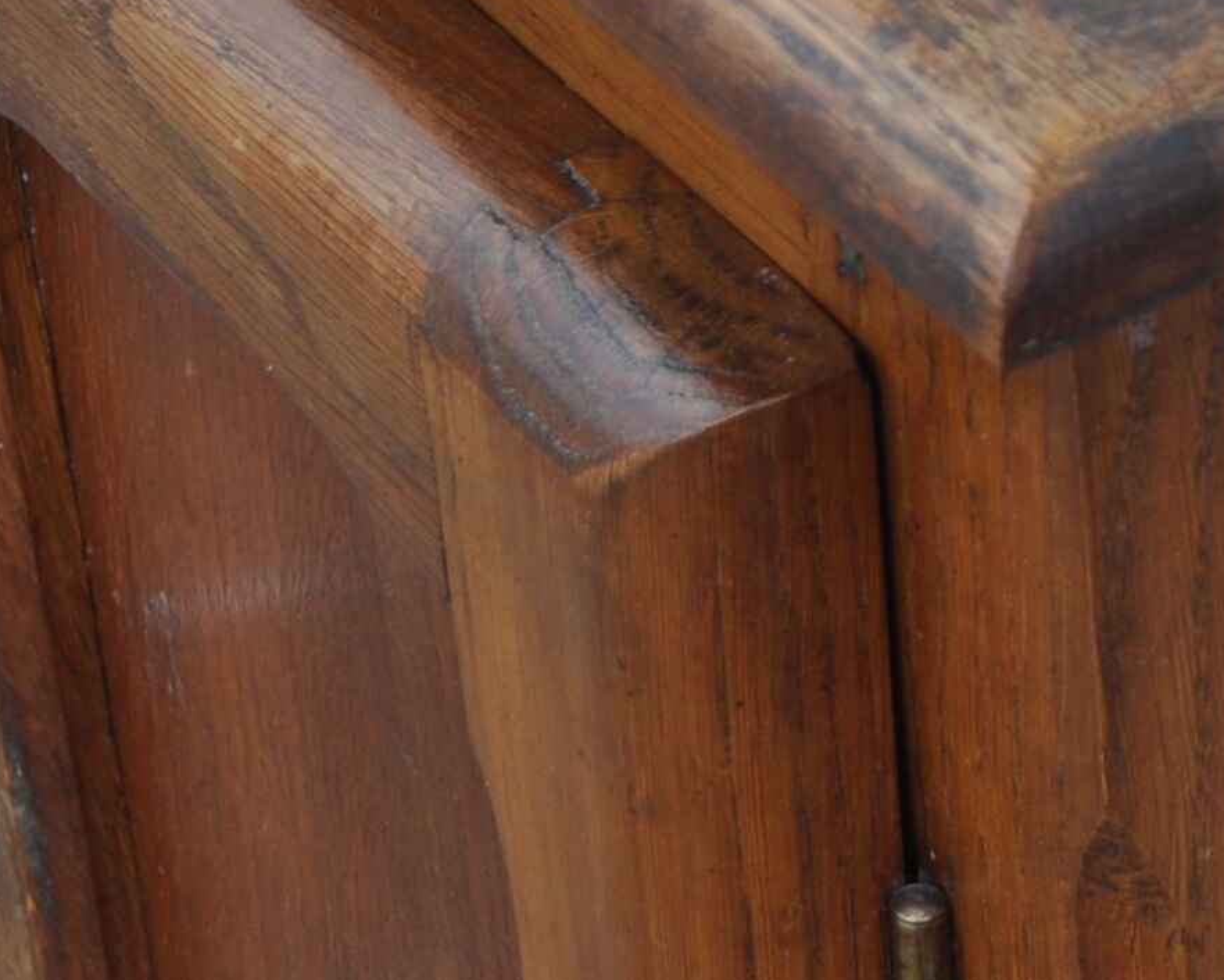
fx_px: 5942
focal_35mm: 164
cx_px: 1801
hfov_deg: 11.3
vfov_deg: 9.2
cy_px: -439
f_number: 6.3
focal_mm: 32
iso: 200
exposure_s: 1/160
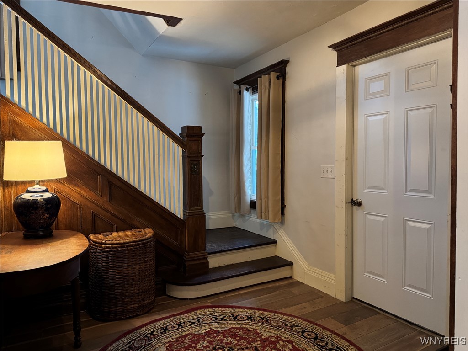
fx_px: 324
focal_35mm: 24
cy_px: 176
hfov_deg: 71.6
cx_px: 234
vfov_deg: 56.8
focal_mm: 6.76
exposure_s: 1/40
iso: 640
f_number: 1.78
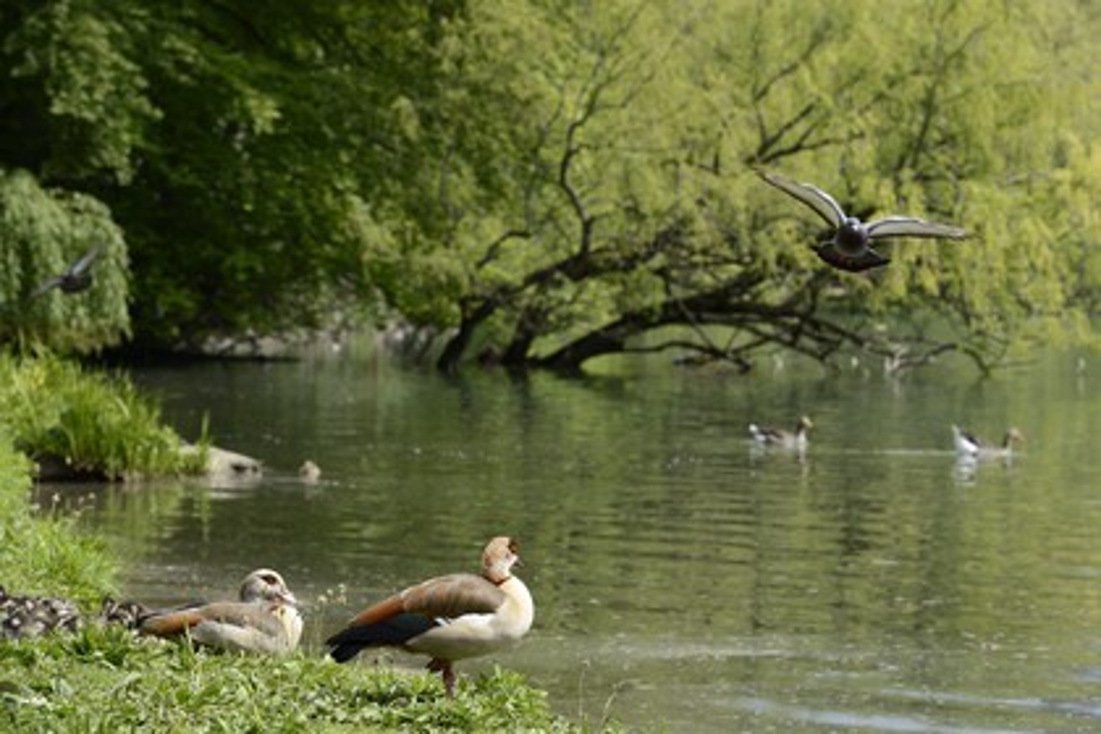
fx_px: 3823
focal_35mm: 125
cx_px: 550
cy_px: 367
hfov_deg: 16.4
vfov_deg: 11.0
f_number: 9
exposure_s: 1/320
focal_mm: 125
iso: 200
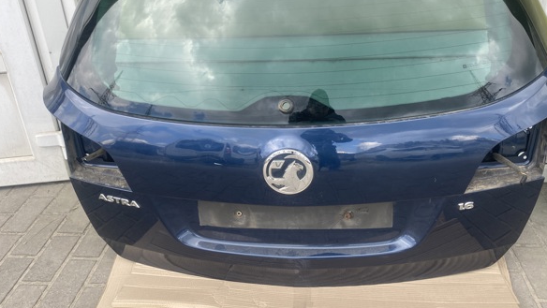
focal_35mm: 31
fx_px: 450
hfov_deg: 62.6
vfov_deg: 37.6
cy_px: 116
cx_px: 272
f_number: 1.8
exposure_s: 1/283
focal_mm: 4.25
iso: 32
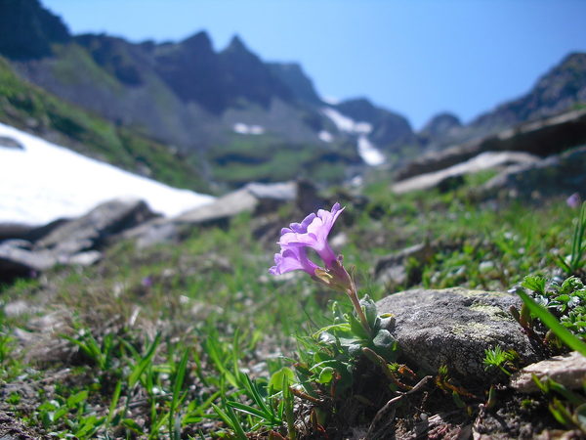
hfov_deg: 51.4
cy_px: 220
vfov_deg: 39.7
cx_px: 293
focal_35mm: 36
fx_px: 609
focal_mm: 6.3
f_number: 7.8
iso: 64
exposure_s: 1/125
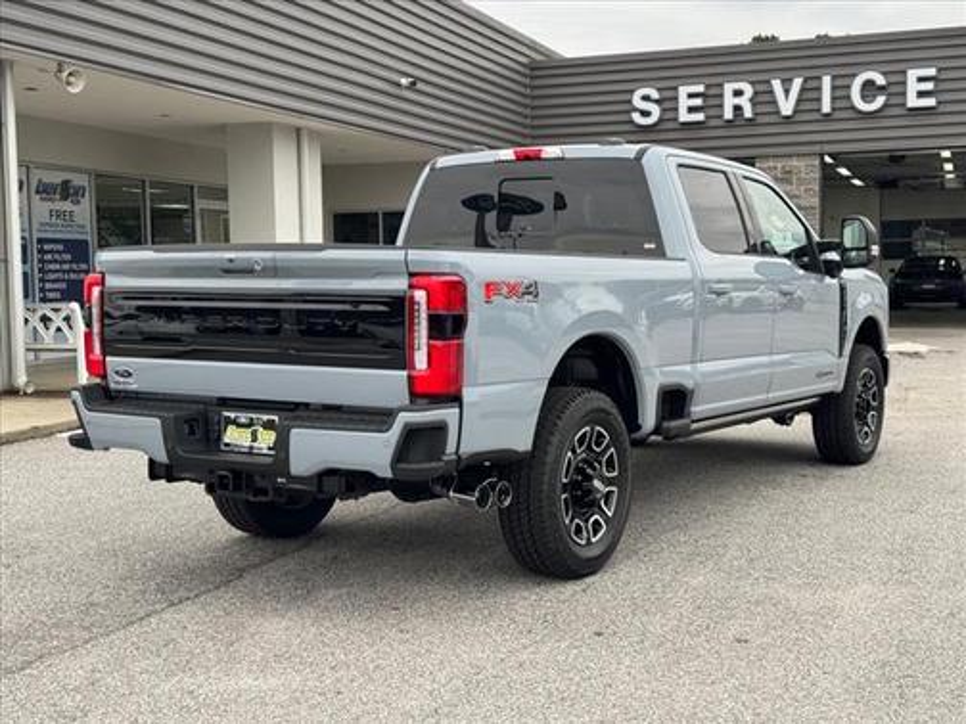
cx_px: 483
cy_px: 362
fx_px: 1339
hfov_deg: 39.7
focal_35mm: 48
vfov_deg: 30.3
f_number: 1.78
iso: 64
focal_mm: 6.76
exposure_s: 1/488
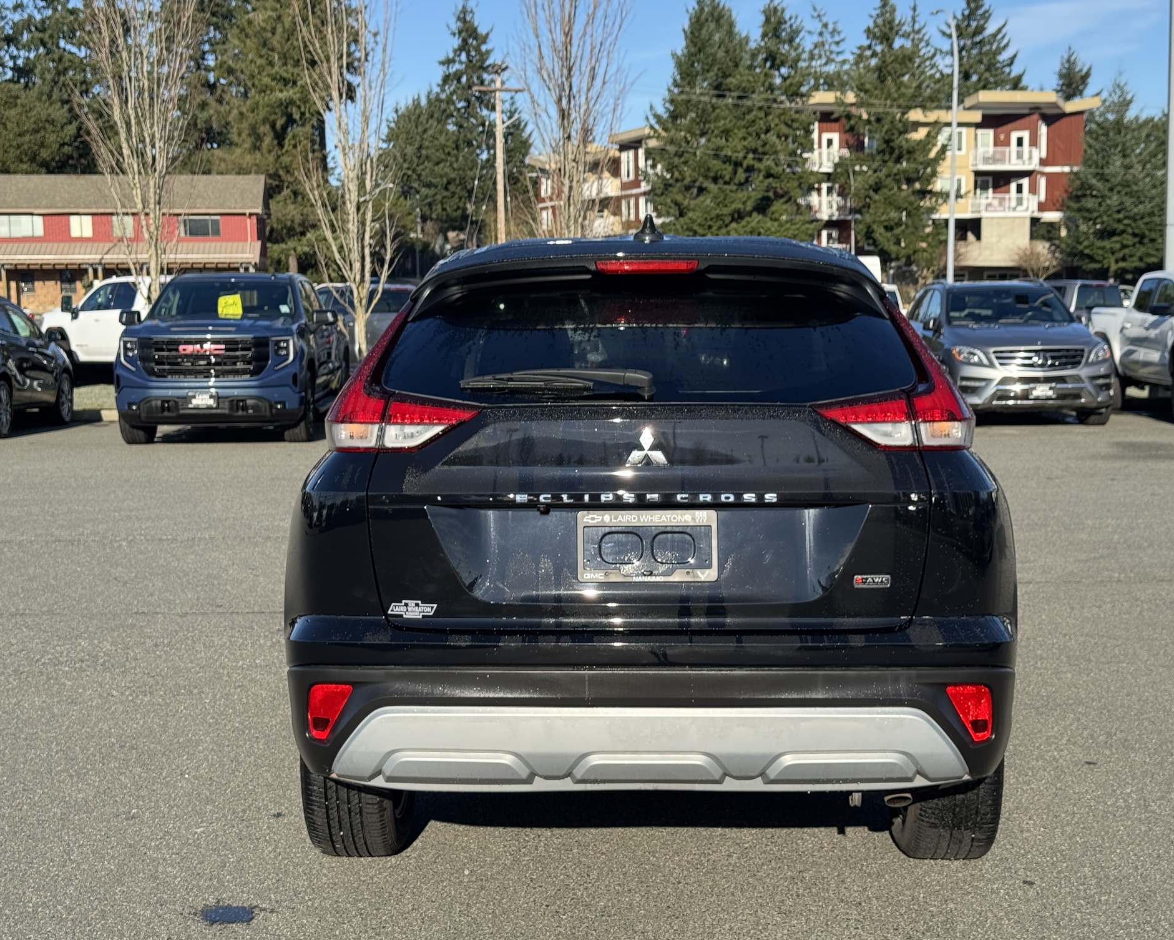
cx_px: 605
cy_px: 470
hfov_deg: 36.7
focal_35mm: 51
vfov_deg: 29.7
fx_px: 1772
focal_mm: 6.76
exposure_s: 1/1366
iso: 64
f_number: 1.78
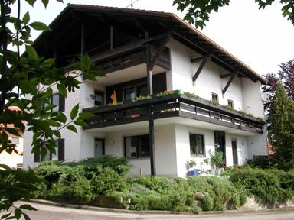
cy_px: 110
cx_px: 147
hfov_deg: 50.1
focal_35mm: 37
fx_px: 314
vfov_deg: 38.7
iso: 100
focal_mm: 5.6
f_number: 4.5
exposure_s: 1/339
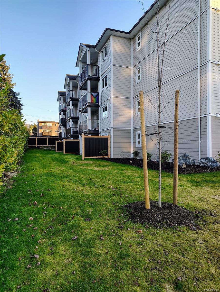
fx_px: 203
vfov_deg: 71.5
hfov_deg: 56.9
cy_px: 146
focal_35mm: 24
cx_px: 110
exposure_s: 1/120
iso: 134
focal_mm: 5.56
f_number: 1.8
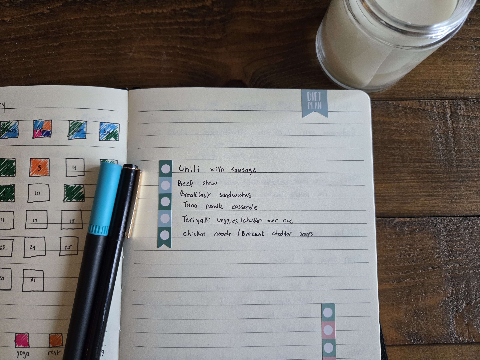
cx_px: 240
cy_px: 180
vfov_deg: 58.9
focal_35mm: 23
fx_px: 319
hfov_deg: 73.9
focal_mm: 5.4
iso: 640
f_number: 1.8
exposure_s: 1/120
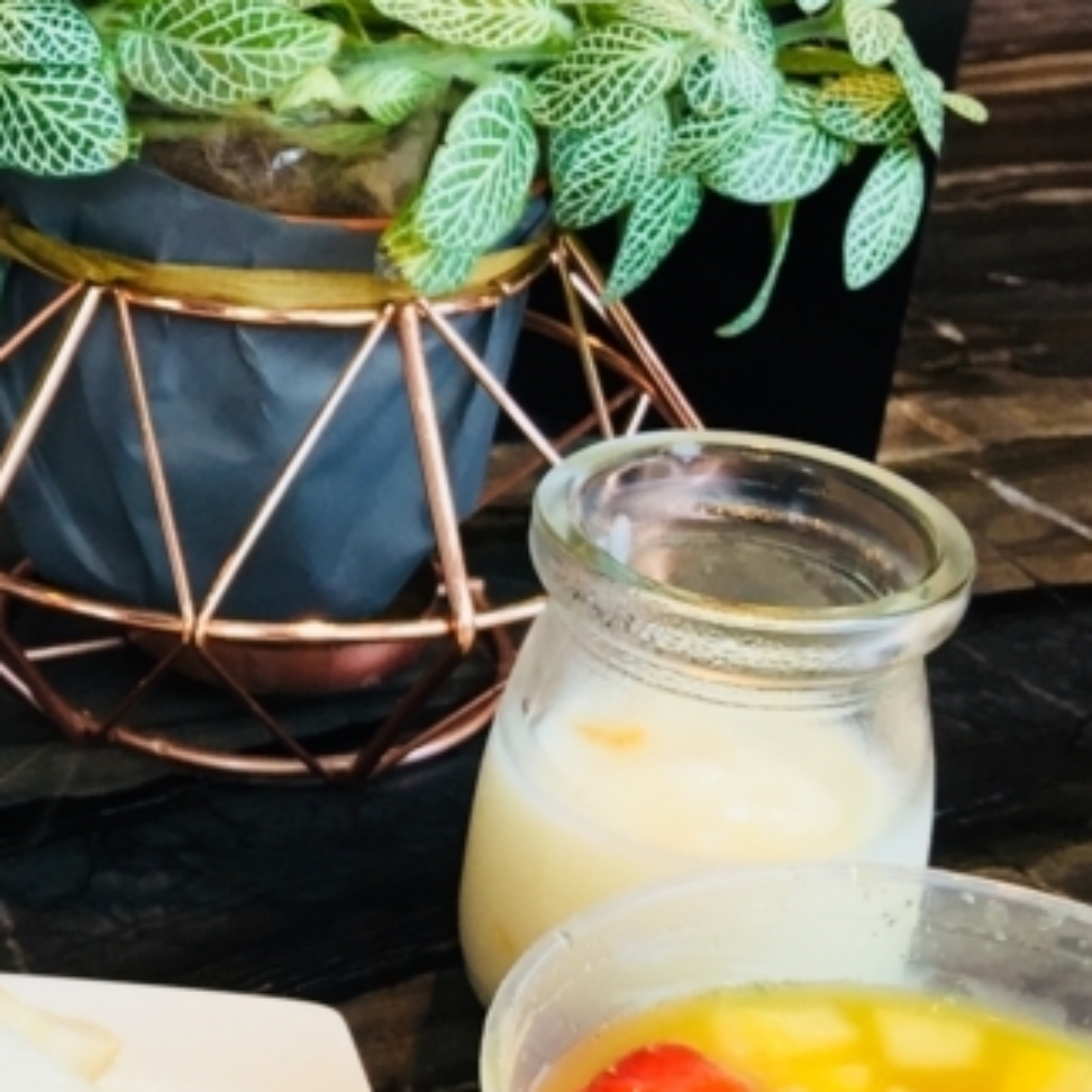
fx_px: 2891
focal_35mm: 81
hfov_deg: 20.3
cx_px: -135
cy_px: 681
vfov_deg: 21.3
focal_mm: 4.15
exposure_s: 1/50
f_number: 2.2
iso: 40
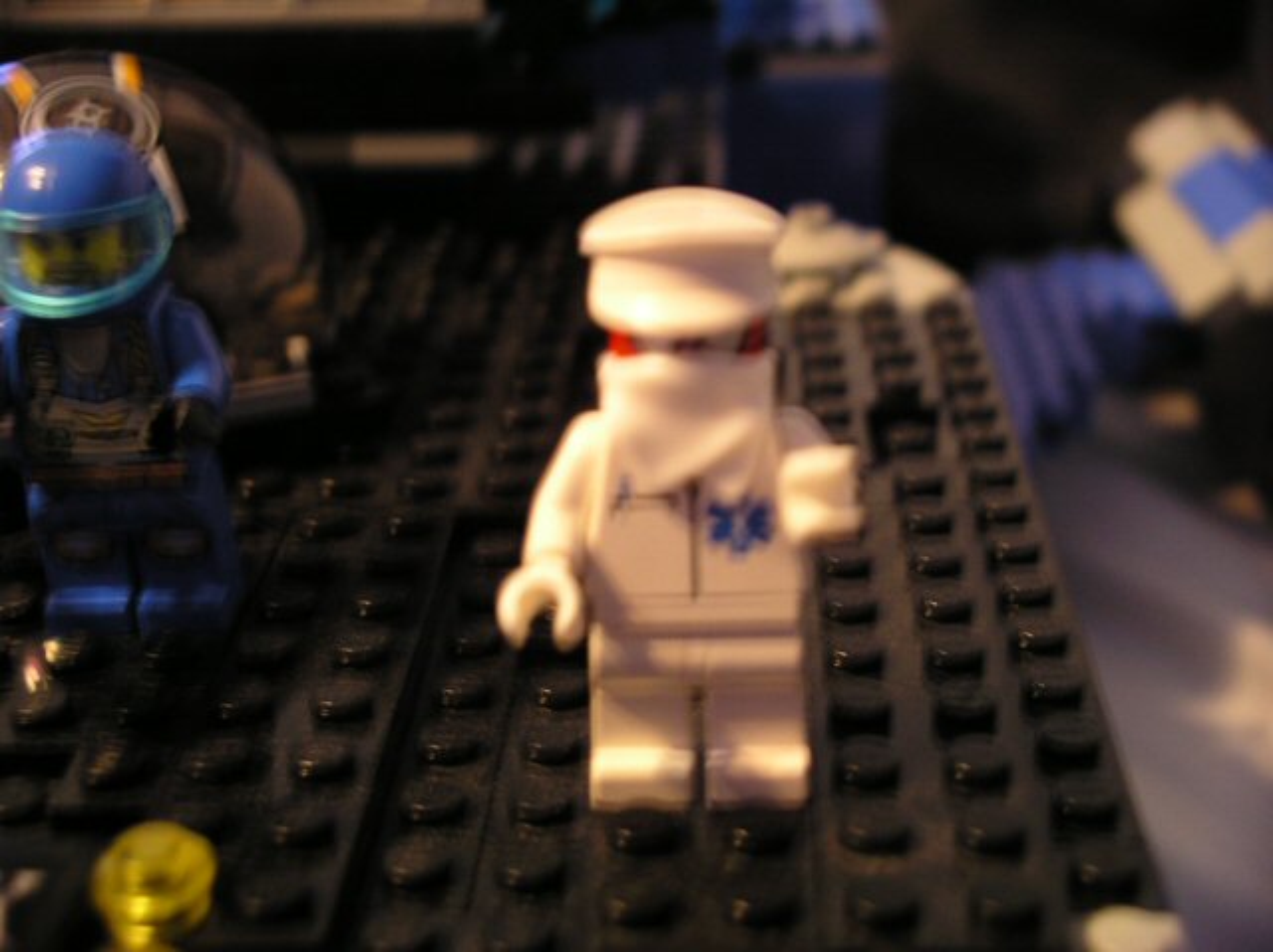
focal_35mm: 52
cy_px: 476
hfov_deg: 36.8
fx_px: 1911
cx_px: 636
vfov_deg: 28.0
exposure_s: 1/1.61
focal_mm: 10.9
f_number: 3.2
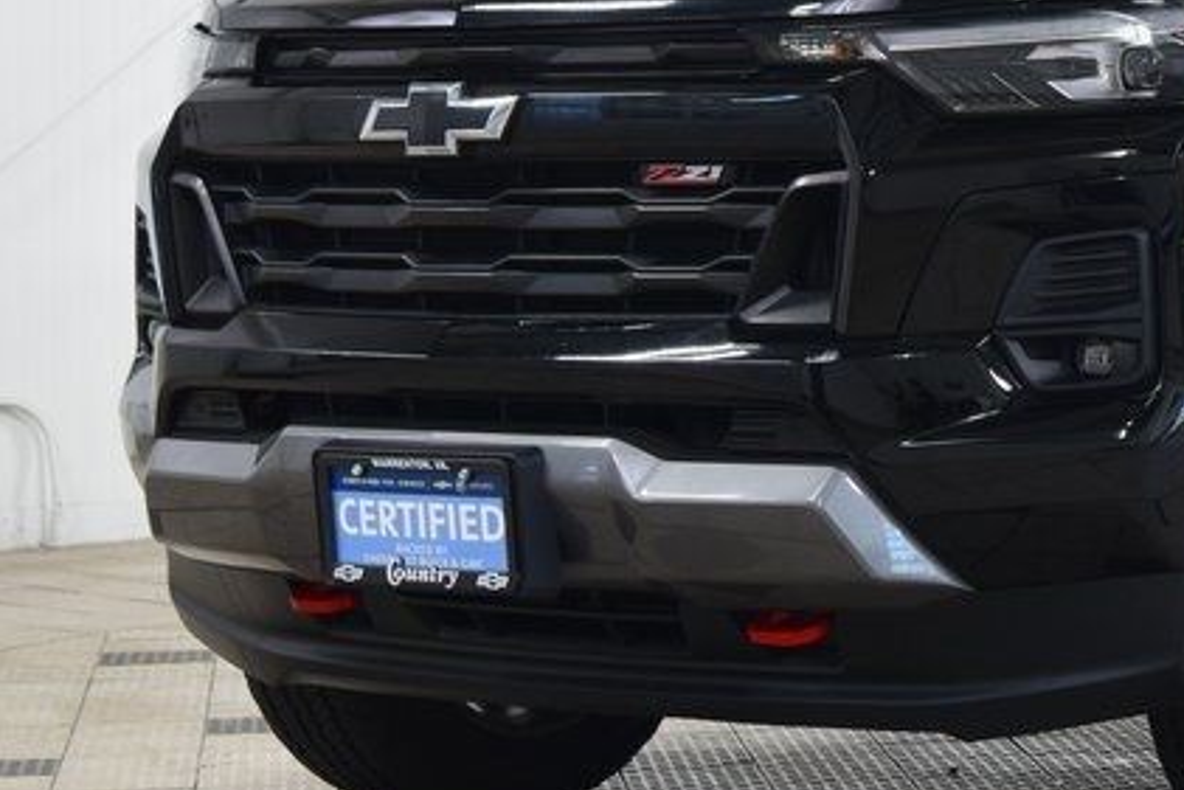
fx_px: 4803
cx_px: 1389
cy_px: 173
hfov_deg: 13.7
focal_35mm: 146
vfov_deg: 9.4
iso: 640
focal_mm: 40
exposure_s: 1/15
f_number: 6.3
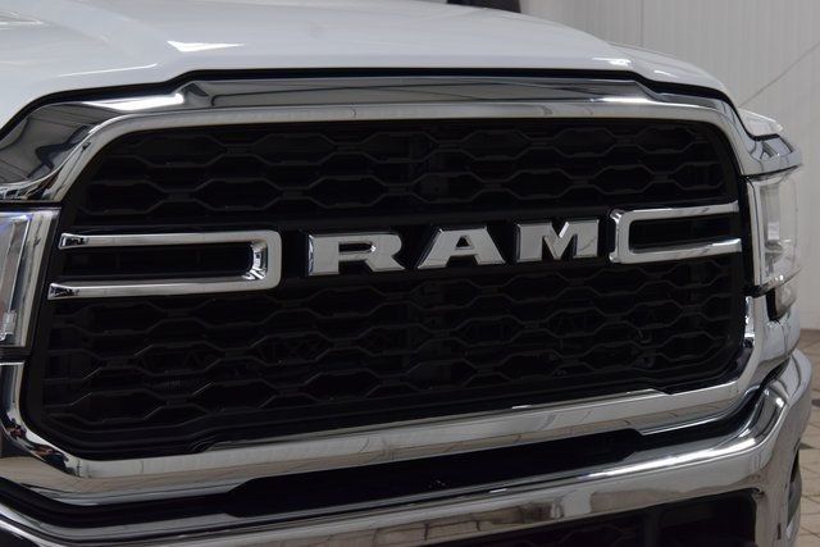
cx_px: 410
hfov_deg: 27.0
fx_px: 1709
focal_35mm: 75
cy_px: 274
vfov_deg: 18.2
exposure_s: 1/60
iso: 1000
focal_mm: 50
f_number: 8
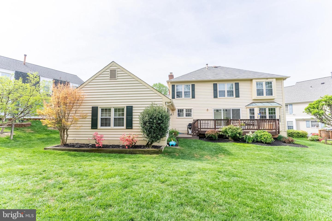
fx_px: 129
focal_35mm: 14
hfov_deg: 104.2
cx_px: 166
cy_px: 110
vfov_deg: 81.2
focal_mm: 14
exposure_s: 1/640
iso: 100
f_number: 8
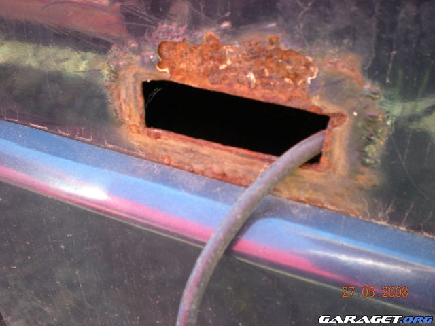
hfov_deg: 49.0
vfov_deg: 37.7
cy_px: 163
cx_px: 218
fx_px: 478
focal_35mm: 38
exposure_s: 1/55.8
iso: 200
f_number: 3.1
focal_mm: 6.3
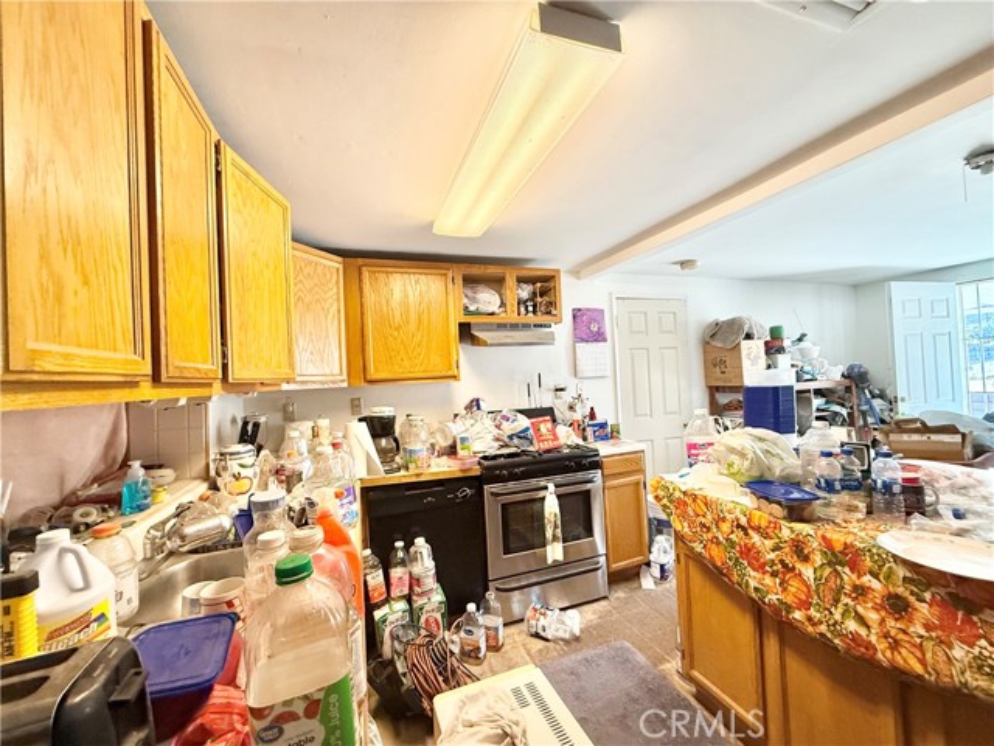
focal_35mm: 14
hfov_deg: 102.1
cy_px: 373
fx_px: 402
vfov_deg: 85.7
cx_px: 497
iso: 320
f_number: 2.2
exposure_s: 1/60
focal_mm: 2.22
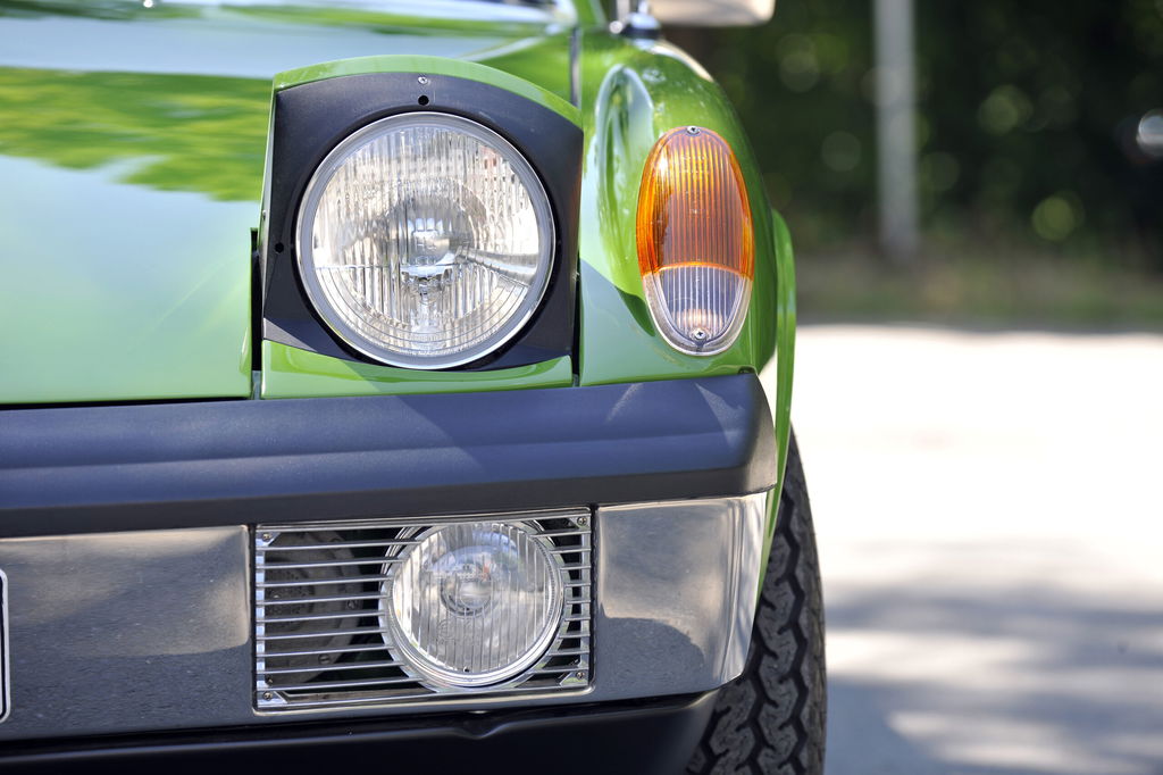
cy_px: 388
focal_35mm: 160
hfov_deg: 12.8
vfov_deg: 8.6
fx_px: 5167
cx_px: 582
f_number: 4.5
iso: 100
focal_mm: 160
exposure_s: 1/60
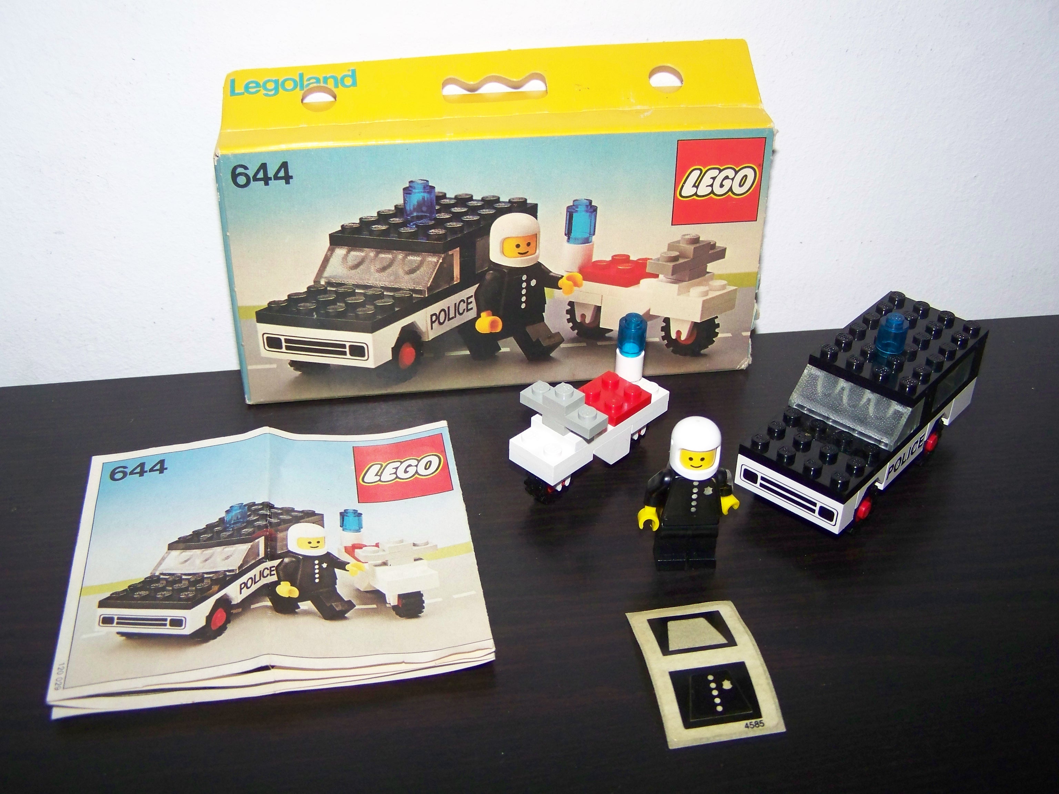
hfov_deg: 49.0
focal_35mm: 38
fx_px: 1163
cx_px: 530
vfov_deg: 37.7
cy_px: 397
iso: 200
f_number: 2.8
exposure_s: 1/30
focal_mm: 6.3
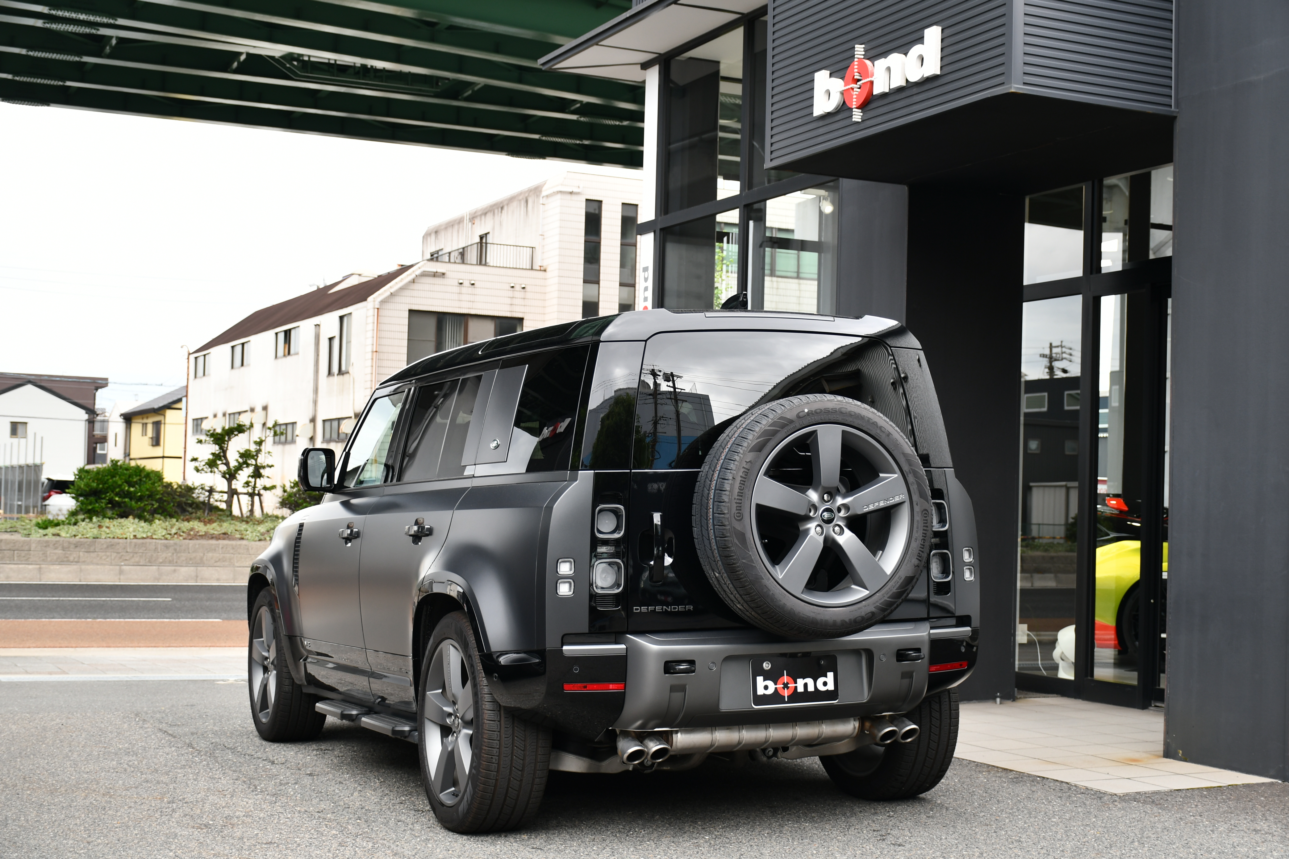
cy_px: 430
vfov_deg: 26.5
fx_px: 1826
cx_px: 644
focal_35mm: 51
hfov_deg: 38.9
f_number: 4.5
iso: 125
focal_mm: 34
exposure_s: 1/80
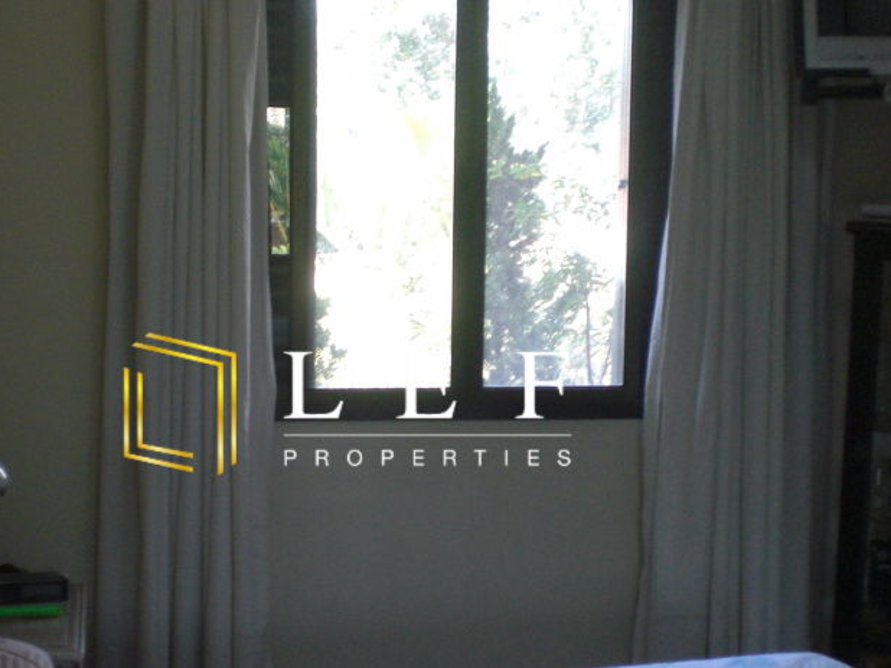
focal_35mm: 63
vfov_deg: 23.2
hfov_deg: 30.6
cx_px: 347
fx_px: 1621
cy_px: 404
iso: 200
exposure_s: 1/50
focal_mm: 6.3
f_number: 3.1
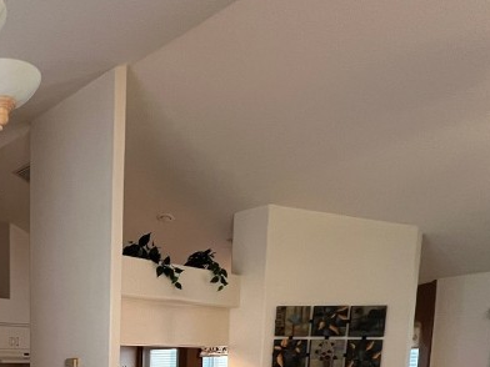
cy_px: 429
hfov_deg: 43.4
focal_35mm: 34
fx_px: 481
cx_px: -34
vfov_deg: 34.4
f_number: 1.8
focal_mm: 1.57
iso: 320
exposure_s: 1/60
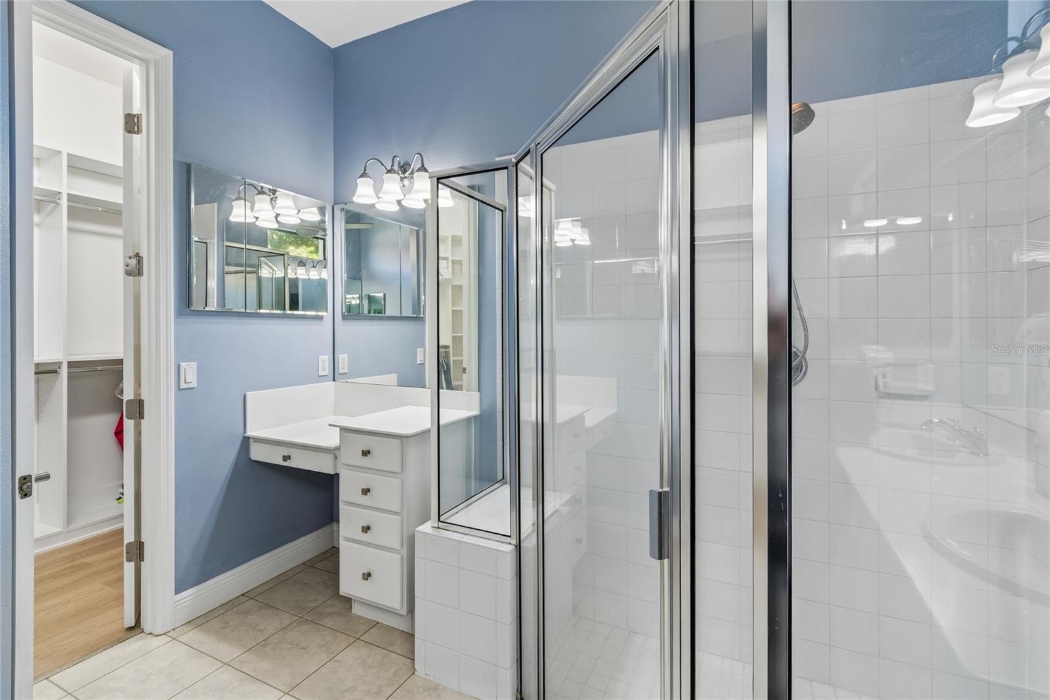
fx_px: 437
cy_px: 350
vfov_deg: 77.3
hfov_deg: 100.4
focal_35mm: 15
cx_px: 525
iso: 100
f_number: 7.1
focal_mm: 10
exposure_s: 1/13
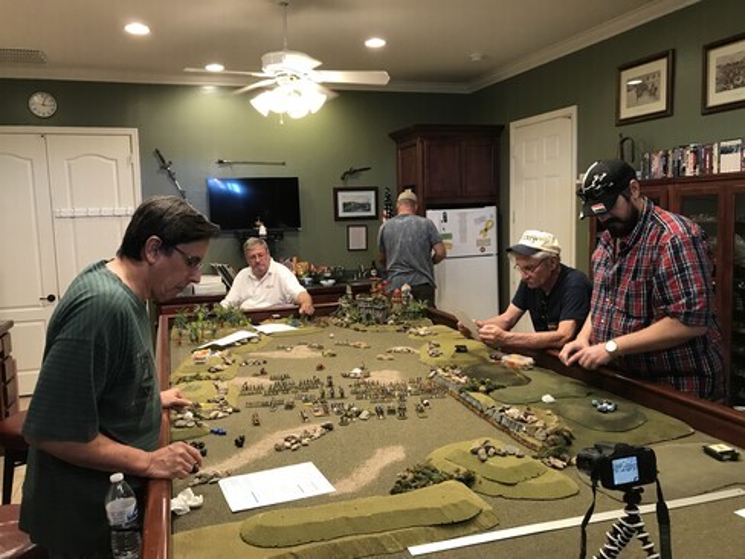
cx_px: 372
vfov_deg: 49.7
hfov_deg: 63.4
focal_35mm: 28
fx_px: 603
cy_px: 280
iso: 40
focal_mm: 3.99
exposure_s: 1/15
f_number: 1.8
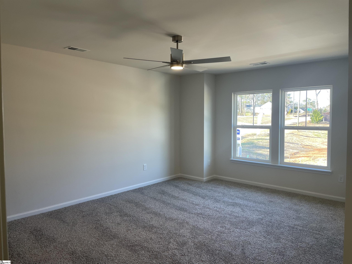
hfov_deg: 67.3
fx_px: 264
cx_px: 176
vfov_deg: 53.1
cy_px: 132
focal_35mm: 26
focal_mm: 4.2
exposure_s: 1/120
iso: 50
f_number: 1.6
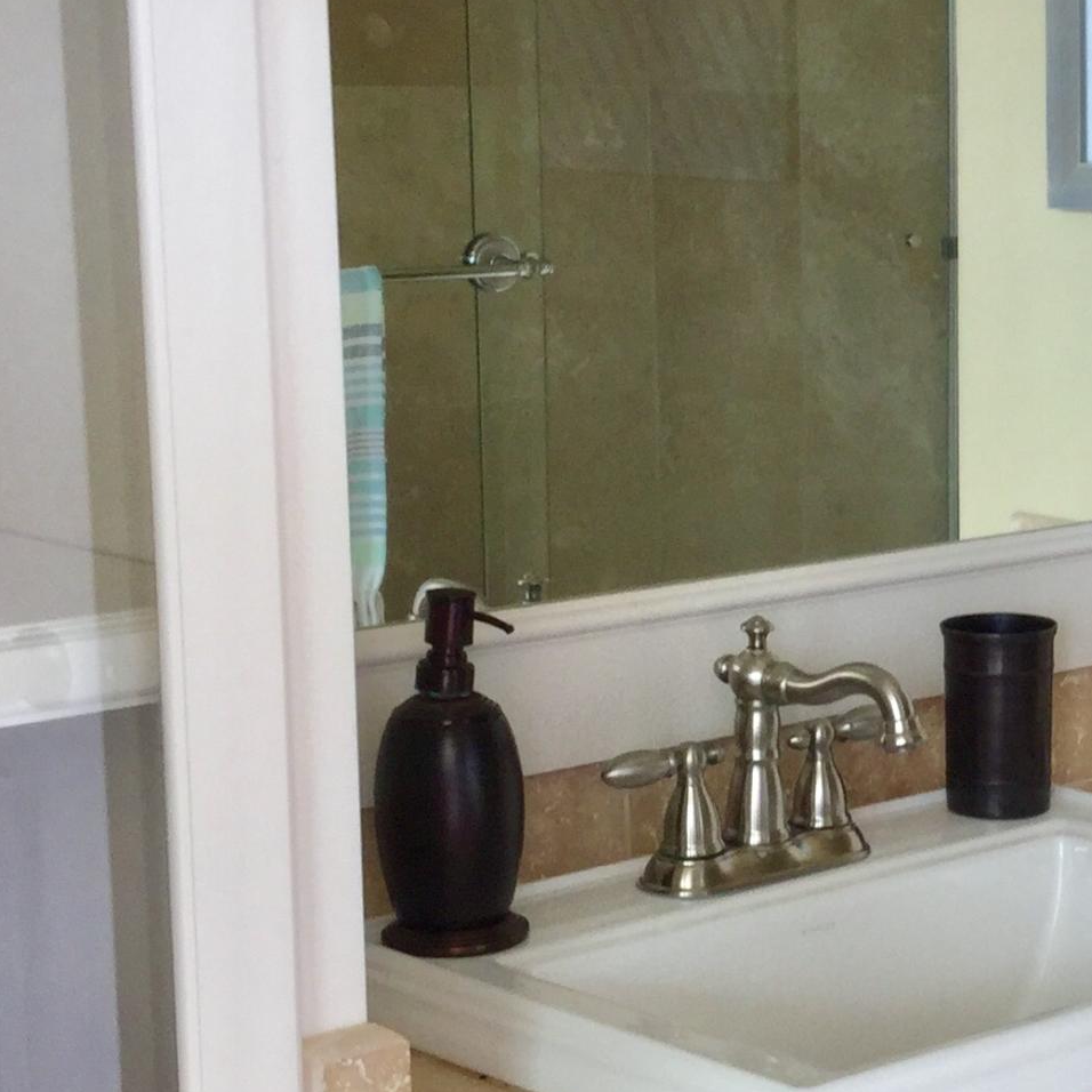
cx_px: 1232
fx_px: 3069
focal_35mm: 86
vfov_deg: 20.2
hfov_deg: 19.3
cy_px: 580
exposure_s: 1/40
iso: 32
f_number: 2.4
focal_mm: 3.3
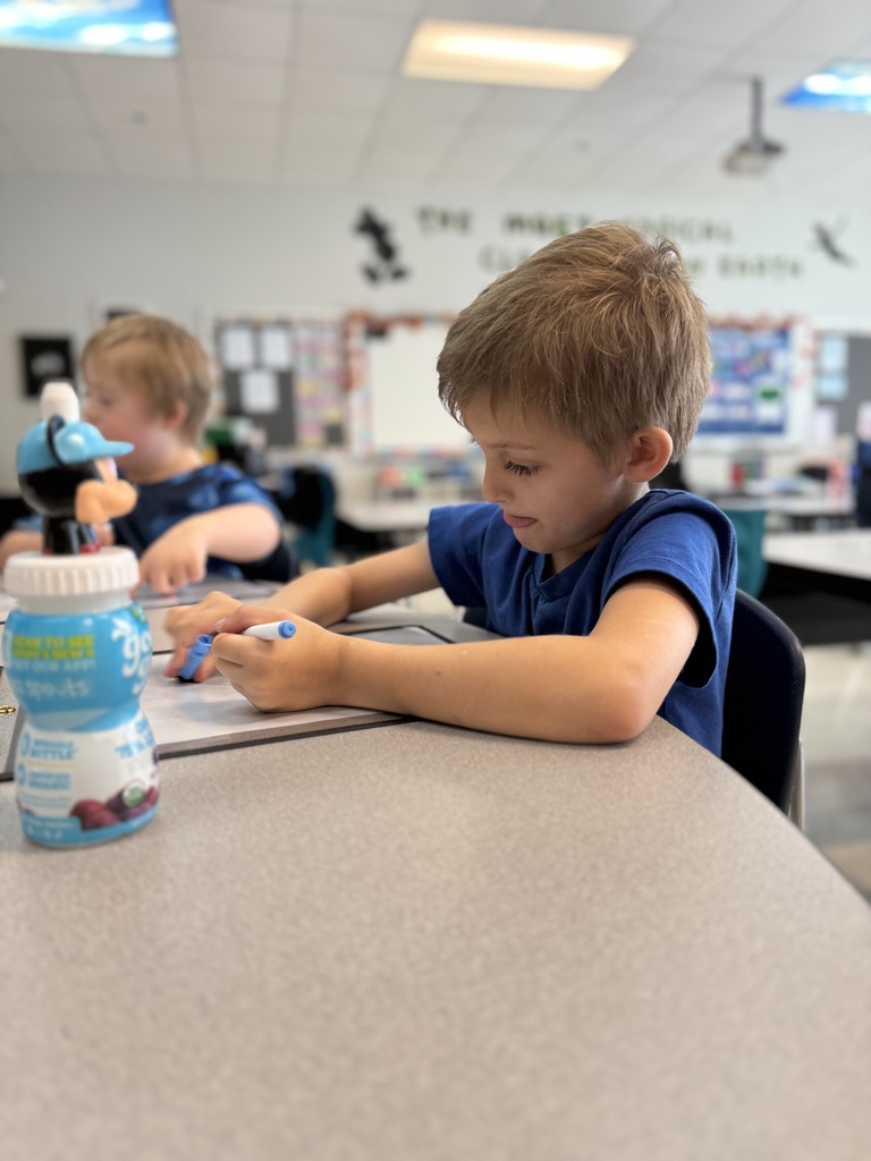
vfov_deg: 71.6
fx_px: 805
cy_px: 580
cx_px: 436
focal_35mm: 24
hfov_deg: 56.8
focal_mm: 6.76
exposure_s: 1/60
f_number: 1.78
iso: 200
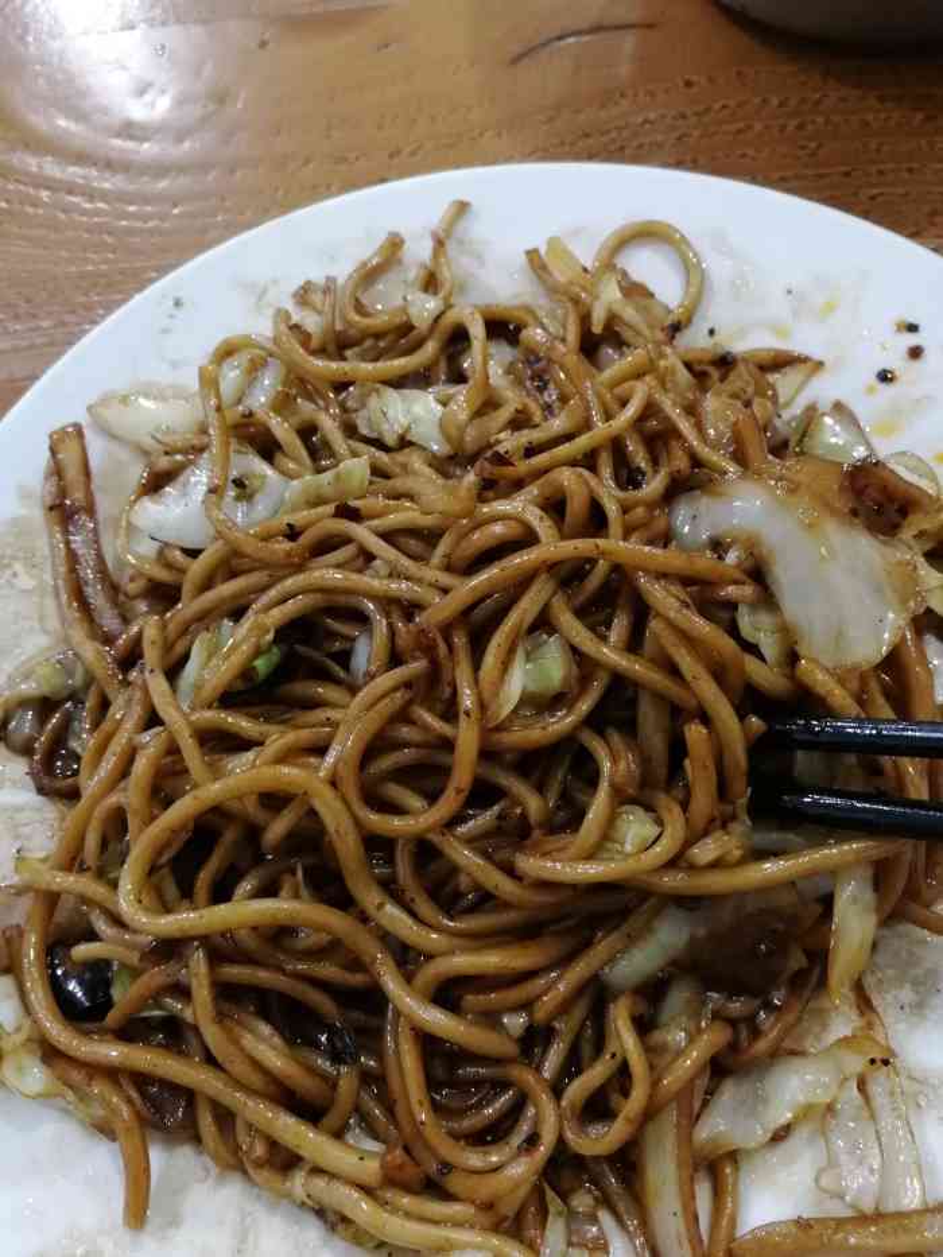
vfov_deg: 65.3
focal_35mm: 27
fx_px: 980
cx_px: 472
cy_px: 628
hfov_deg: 51.4
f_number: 2.2
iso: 400
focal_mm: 3.95
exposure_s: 1/25
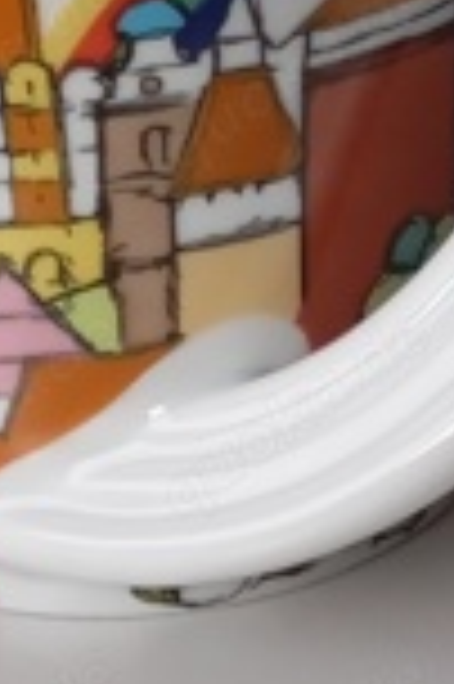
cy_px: 135
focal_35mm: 188
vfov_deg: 10.9
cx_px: 148
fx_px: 3564
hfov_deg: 7.3
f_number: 1.8
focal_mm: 4.27
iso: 403
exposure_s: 1/50
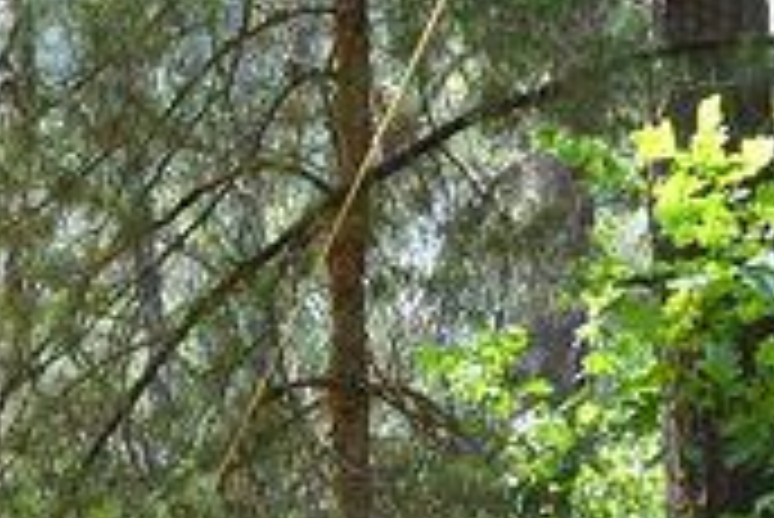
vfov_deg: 8.8
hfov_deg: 13.8
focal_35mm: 142
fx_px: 3055
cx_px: -288
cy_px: 1223
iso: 500
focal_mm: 29
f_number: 9
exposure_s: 1/200
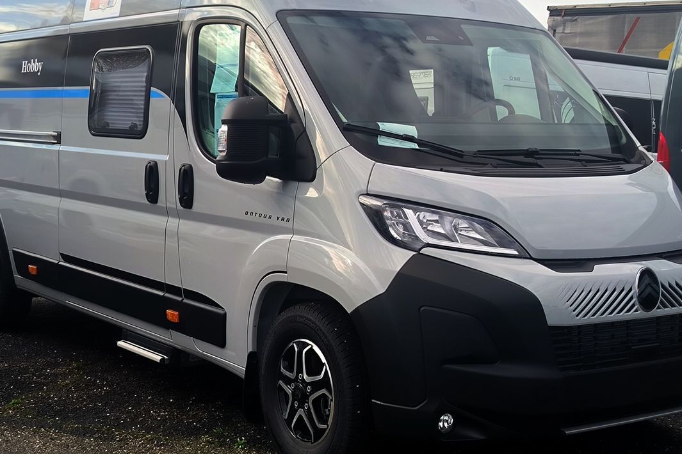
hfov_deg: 61.9
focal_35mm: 30
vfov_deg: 43.5
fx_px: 568
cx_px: 328
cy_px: 195
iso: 50
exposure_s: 1/317
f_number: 1.7
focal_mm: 5.24
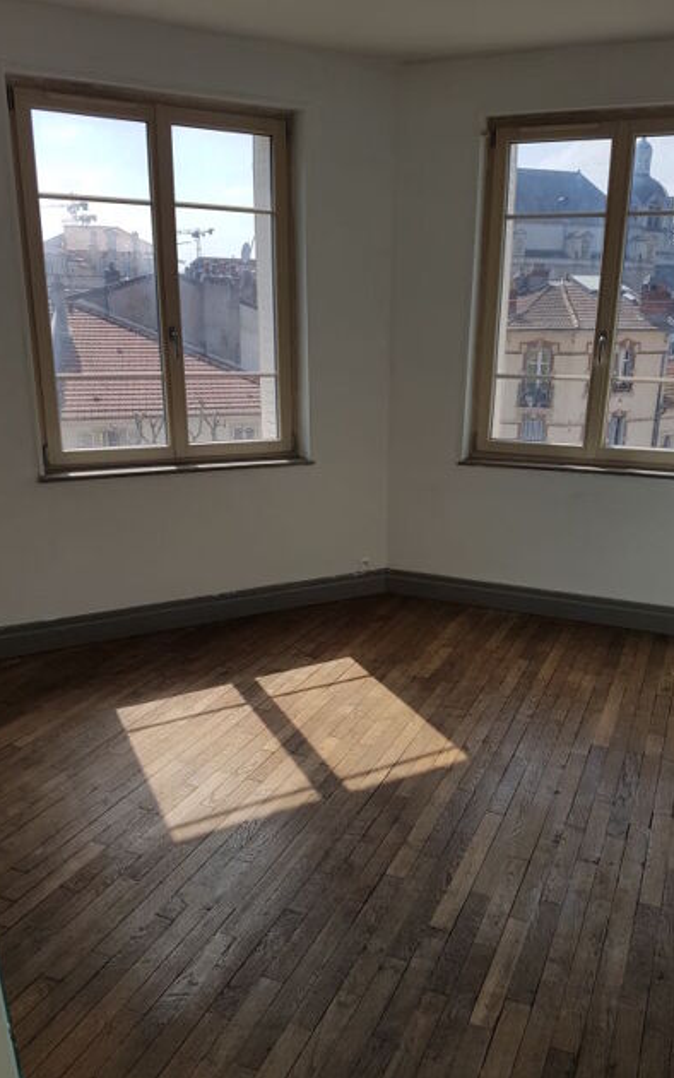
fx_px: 823
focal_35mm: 28
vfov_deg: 66.5
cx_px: 404
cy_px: 546
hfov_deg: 44.3
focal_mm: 4.2
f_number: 1.7
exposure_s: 1/1700
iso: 40
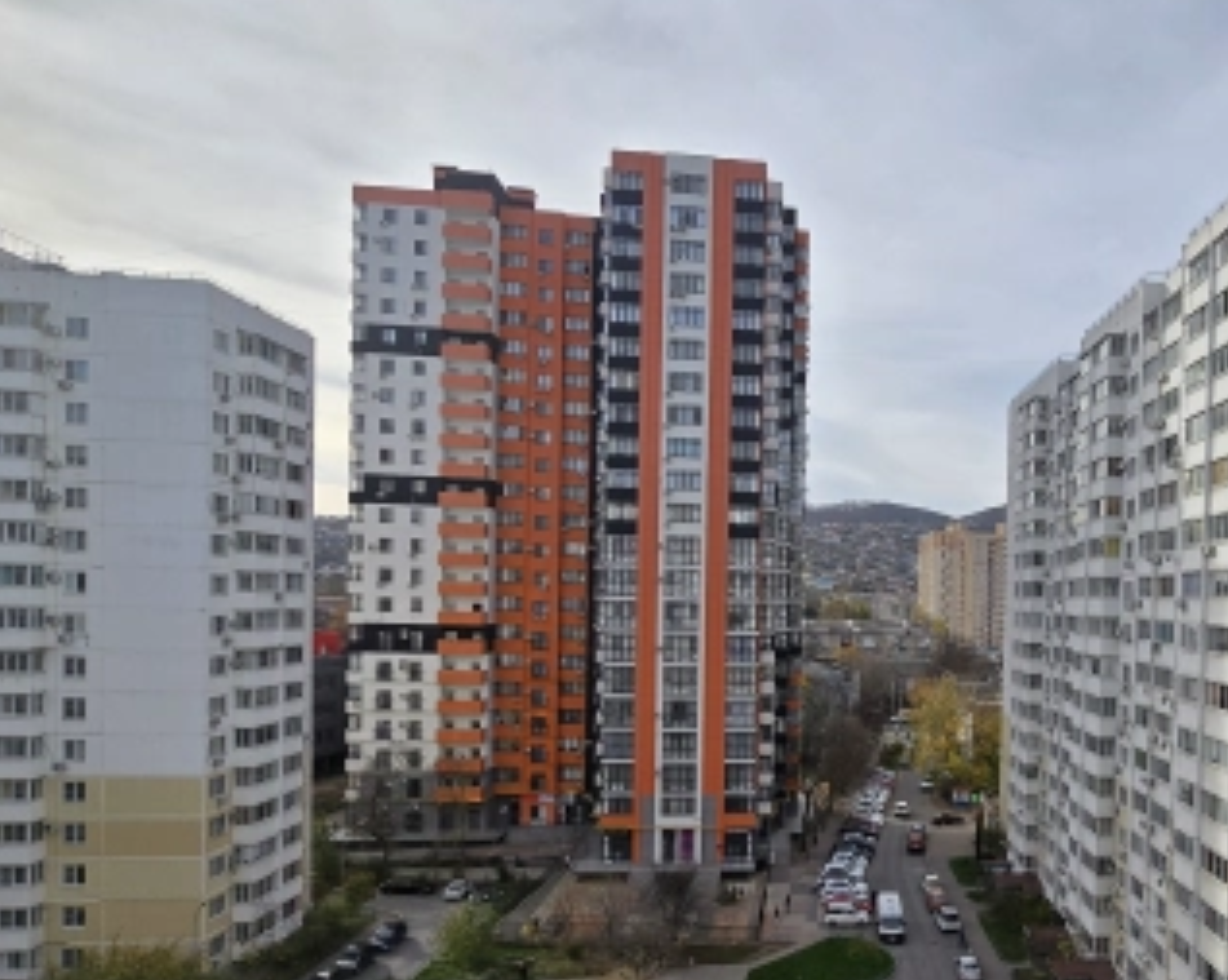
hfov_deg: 64.0
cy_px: 631
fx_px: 908
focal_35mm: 25
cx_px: 926
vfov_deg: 55.8
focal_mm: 2.2
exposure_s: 1/3540
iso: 50
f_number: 2.2
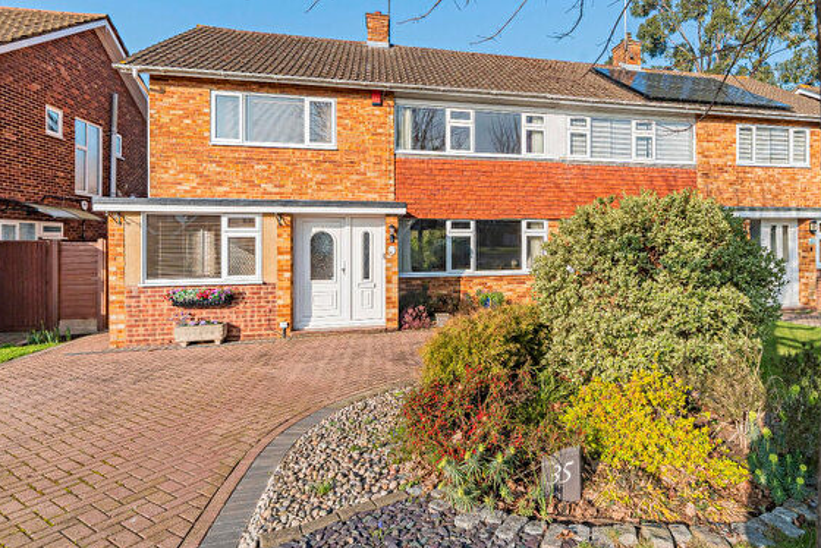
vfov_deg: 61.7
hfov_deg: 82.8
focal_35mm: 20
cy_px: 237
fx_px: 456
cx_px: 498
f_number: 9
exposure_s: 1/800
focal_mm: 16
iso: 320
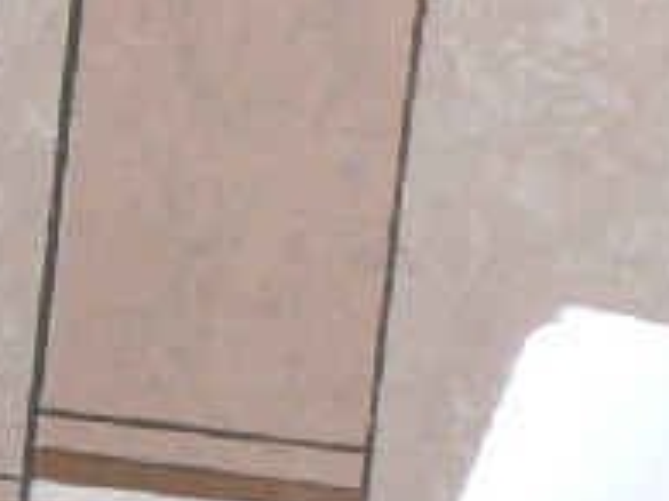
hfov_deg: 4.7
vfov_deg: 3.6
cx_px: -545
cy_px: 216
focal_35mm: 418
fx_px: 8073
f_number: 3.2
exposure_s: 1/30
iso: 200
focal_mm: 10.8
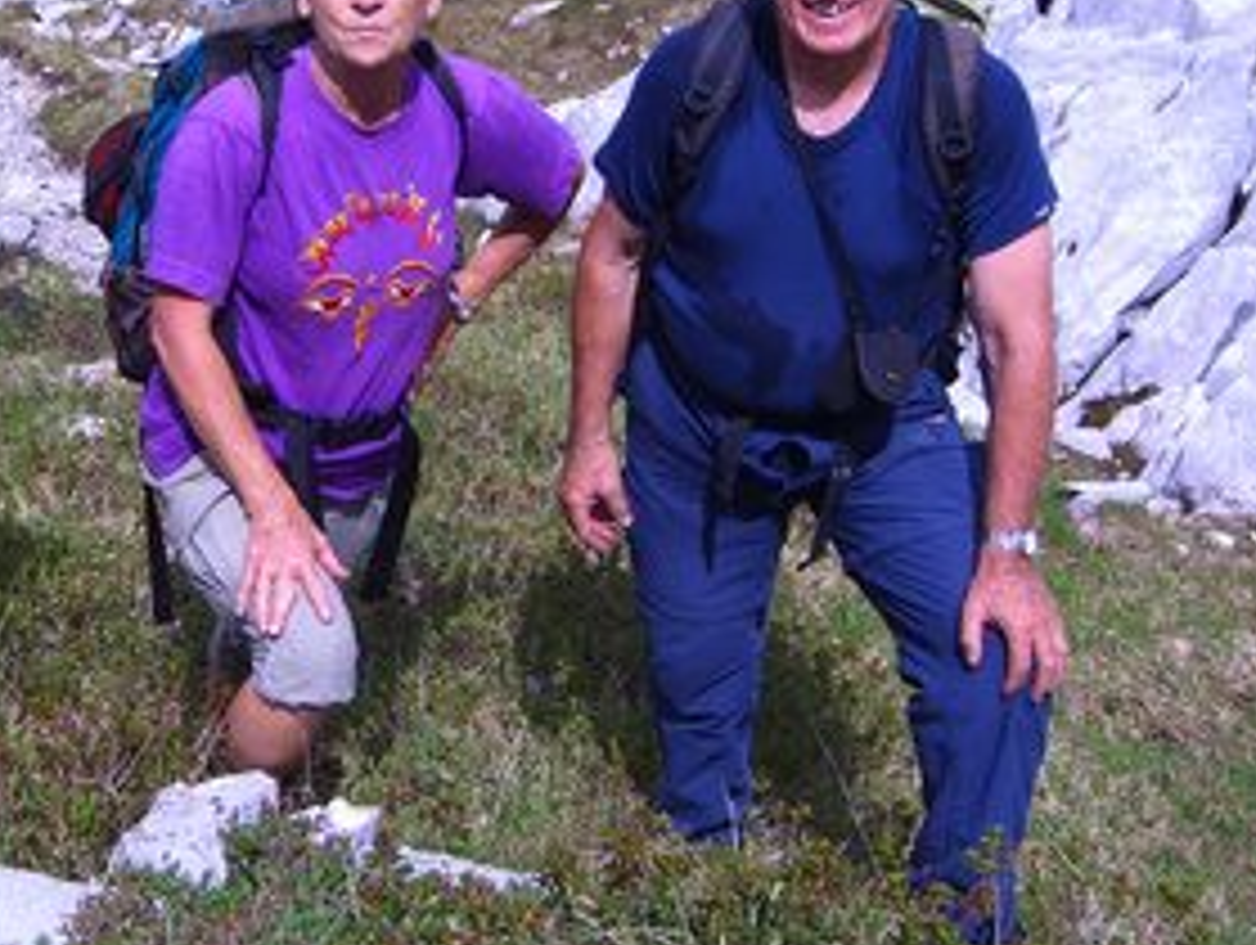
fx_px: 2943
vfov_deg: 18.2
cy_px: 335
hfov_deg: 23.9
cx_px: 338
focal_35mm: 81
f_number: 8.8
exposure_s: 1/160
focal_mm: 9.5
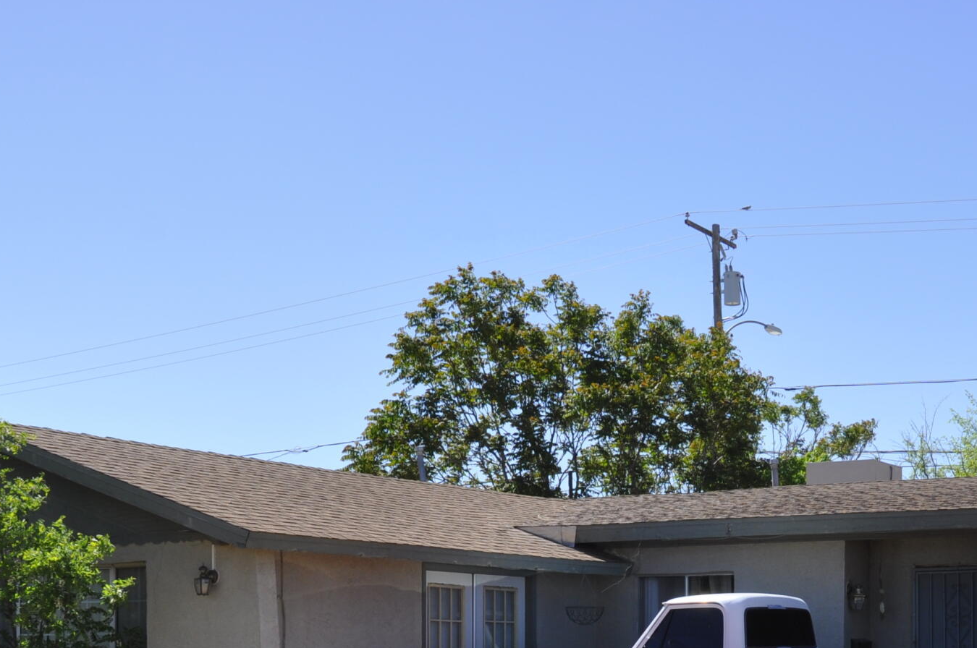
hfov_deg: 33.0
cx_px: 681
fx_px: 1626
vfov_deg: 21.6
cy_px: 683
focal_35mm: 60
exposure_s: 1/320
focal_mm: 18
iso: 200
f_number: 9
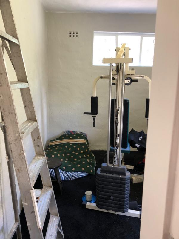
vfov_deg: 63.4
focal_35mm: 28
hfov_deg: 49.7
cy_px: 120
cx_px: 90
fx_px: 193
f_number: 1.8
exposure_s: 1/20
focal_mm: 4
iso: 40
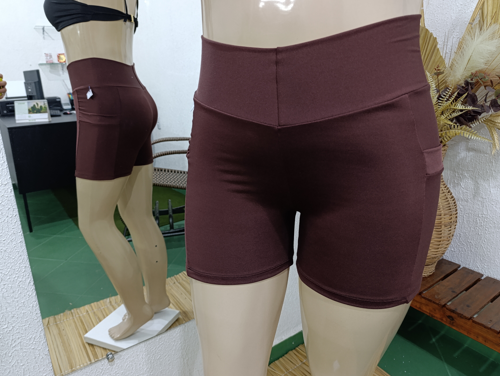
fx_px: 362
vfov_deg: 55.0
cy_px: 189
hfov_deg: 69.3
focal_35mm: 25
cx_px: 235
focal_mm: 6.14
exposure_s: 1/30
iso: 1000
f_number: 1.6
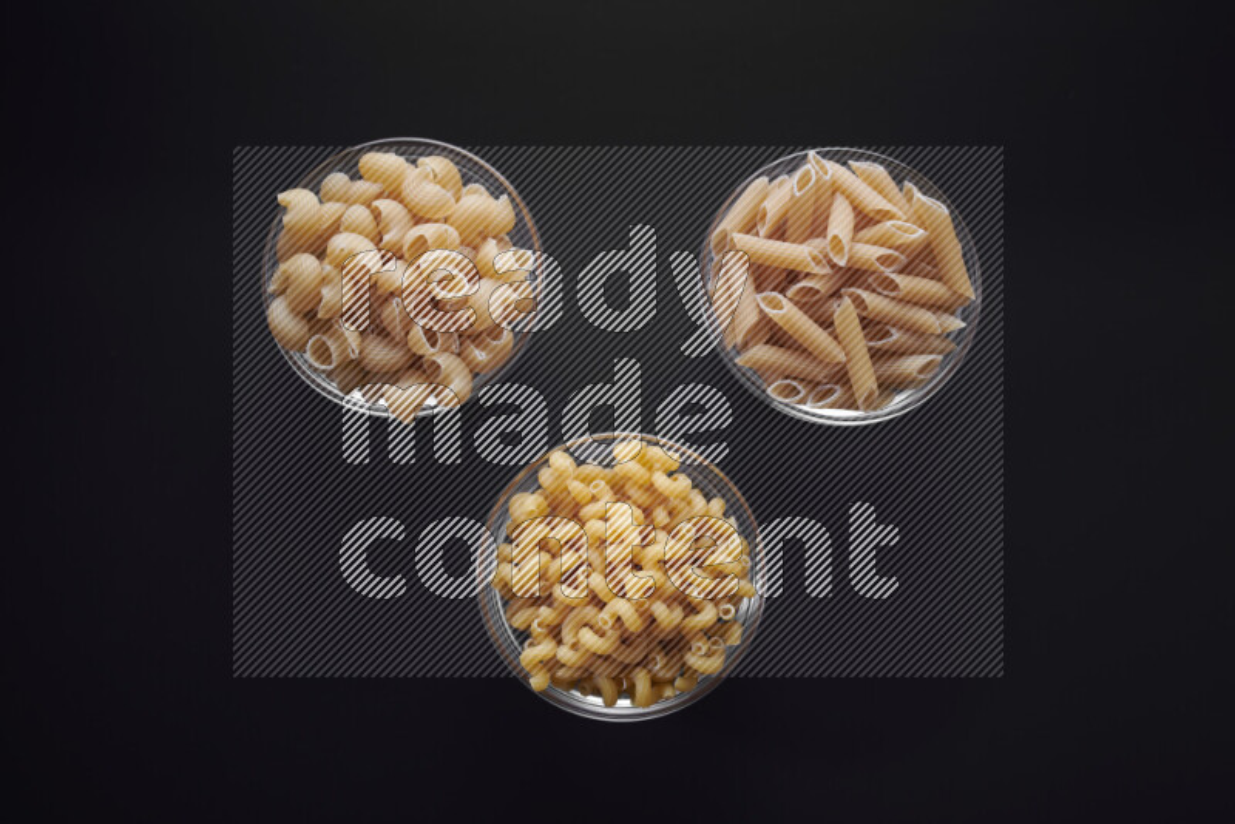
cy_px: 412
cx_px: 618
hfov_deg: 39.6
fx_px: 1716
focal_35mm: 50
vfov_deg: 27.0
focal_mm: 50
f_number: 8
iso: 100
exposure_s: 1/100
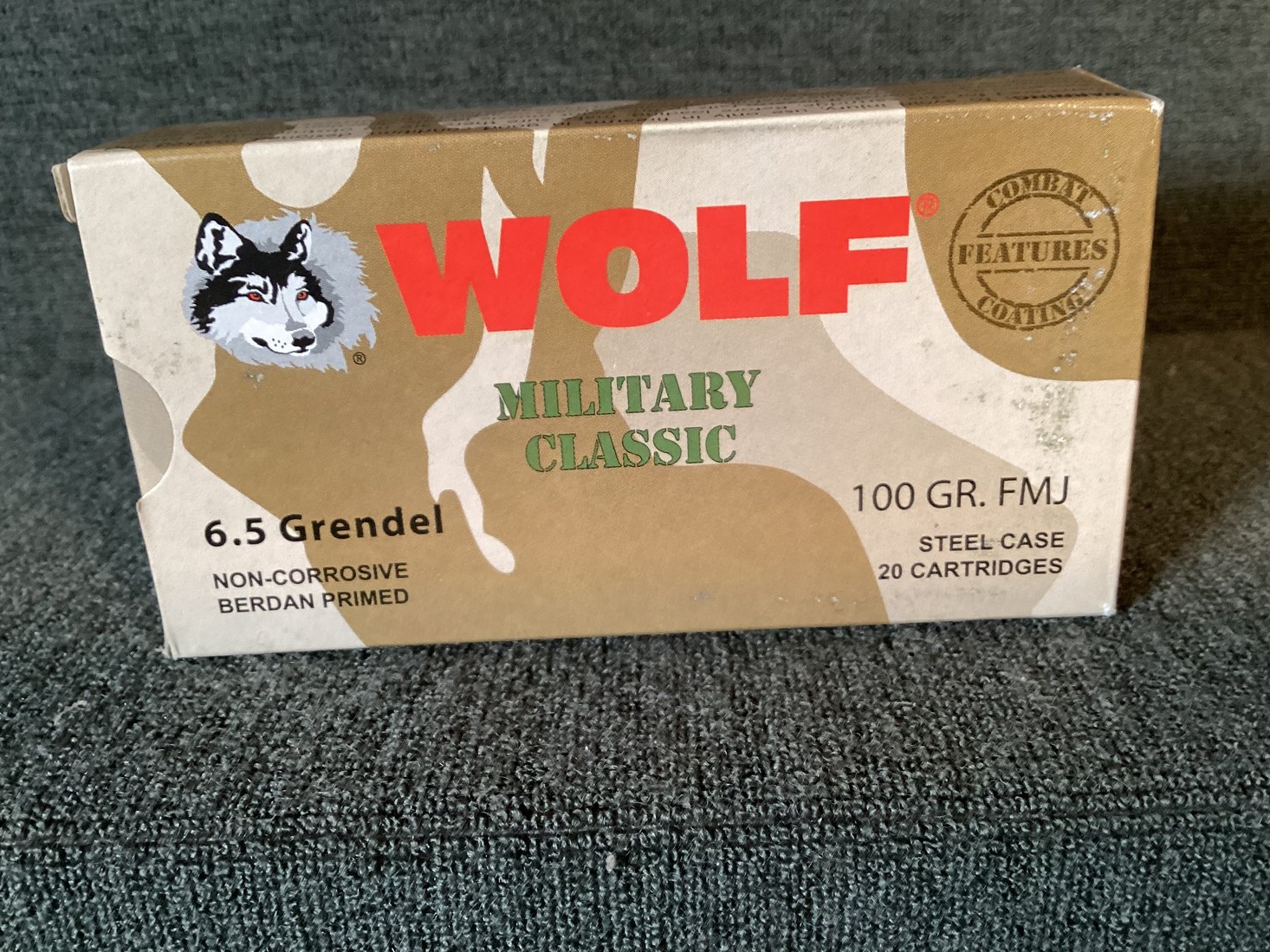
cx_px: 633
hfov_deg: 56.8
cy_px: 474
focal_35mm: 32
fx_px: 1174
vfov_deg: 44.1
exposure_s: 1/60
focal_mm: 3.3
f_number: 2.4
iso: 200
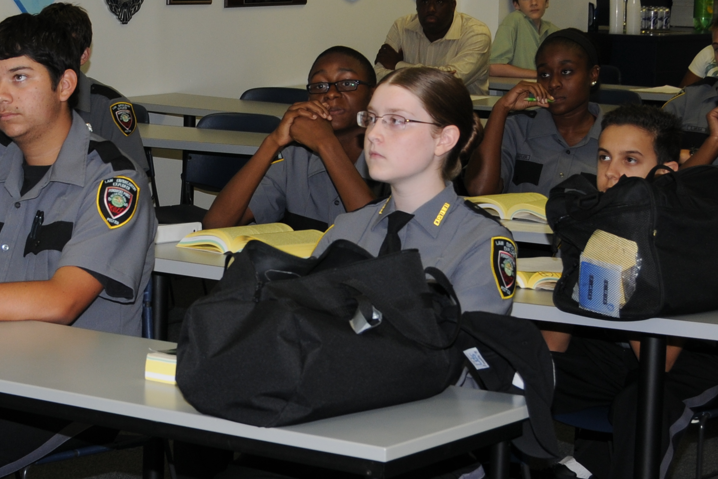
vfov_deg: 12.3
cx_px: 173
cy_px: 210
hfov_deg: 18.3
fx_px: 2219
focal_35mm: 111
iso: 200
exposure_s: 1/60
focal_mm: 29
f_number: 5
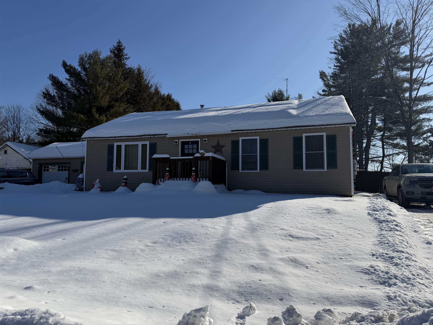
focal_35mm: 24
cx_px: 216
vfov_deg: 56.8
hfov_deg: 71.6
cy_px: 162
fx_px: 300
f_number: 1.78
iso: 80
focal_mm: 6.76
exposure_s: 1/11905
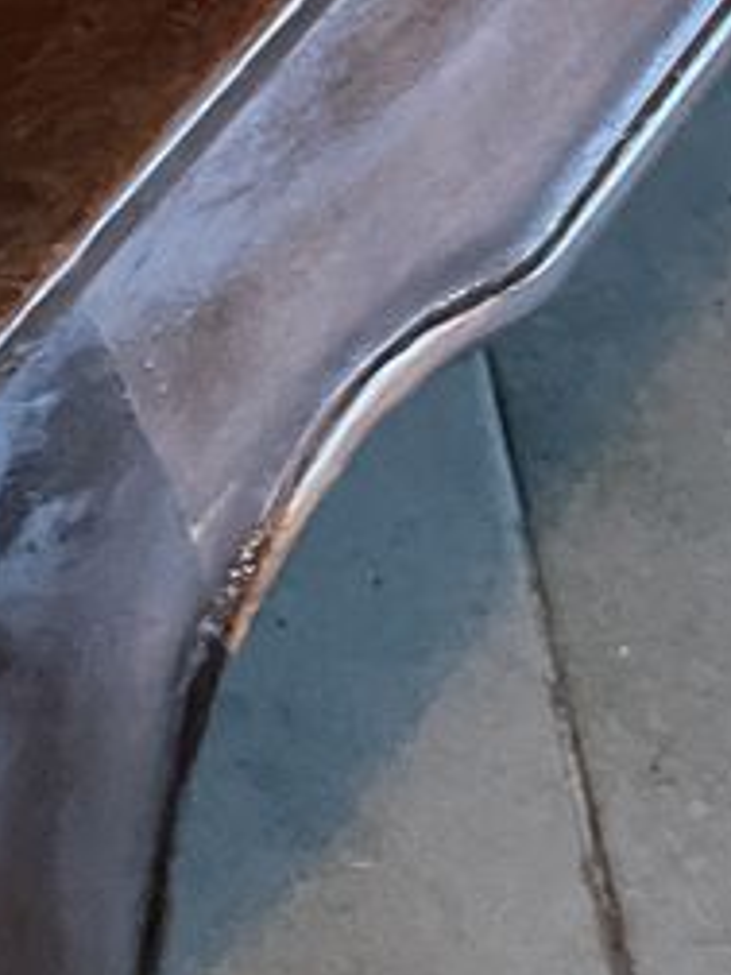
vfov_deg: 17.2
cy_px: -484
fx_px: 2900
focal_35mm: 103
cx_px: -23
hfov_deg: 14.1
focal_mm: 4.2
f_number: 1.6
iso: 1000
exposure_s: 1/29
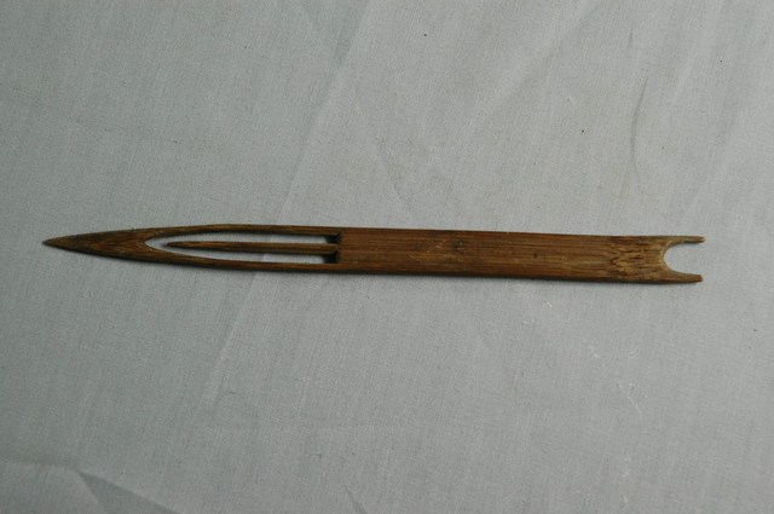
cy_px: 257
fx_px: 1933
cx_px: 387
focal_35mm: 90
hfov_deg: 22.6
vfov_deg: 15.1
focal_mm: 60
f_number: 10
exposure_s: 1/10
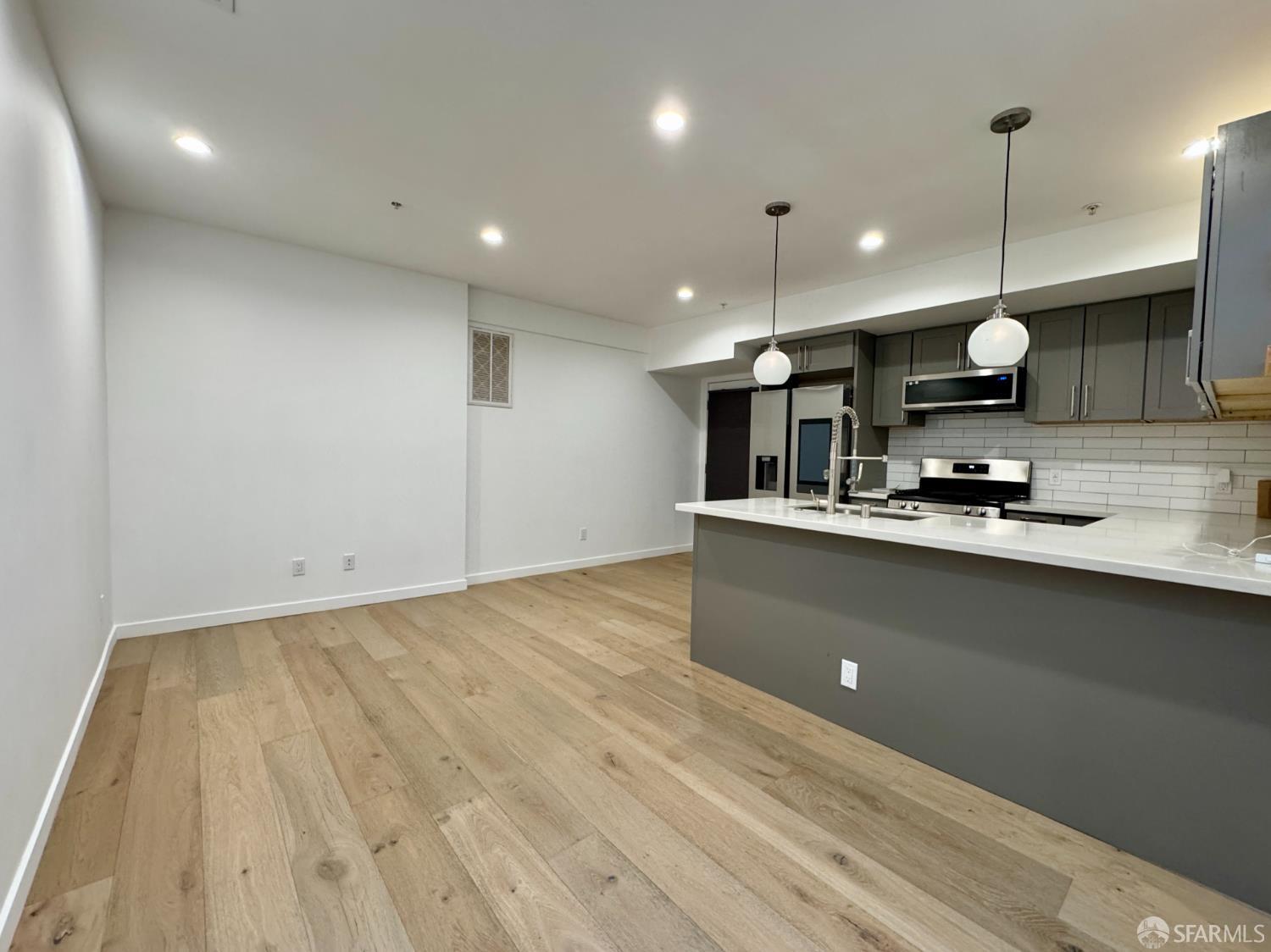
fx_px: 514
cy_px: 476
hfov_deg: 102.1
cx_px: 636
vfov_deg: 85.6
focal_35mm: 14
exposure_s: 1/60
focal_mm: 2.22
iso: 250
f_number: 2.2
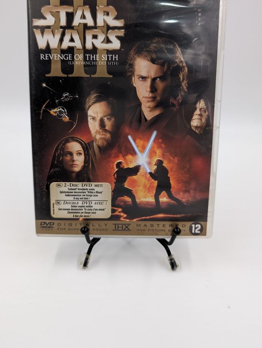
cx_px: 123
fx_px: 292
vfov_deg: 61.3
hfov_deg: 48.3
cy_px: 147
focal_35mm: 29
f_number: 1.68
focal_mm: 6.9
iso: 111
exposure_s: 1/72.6
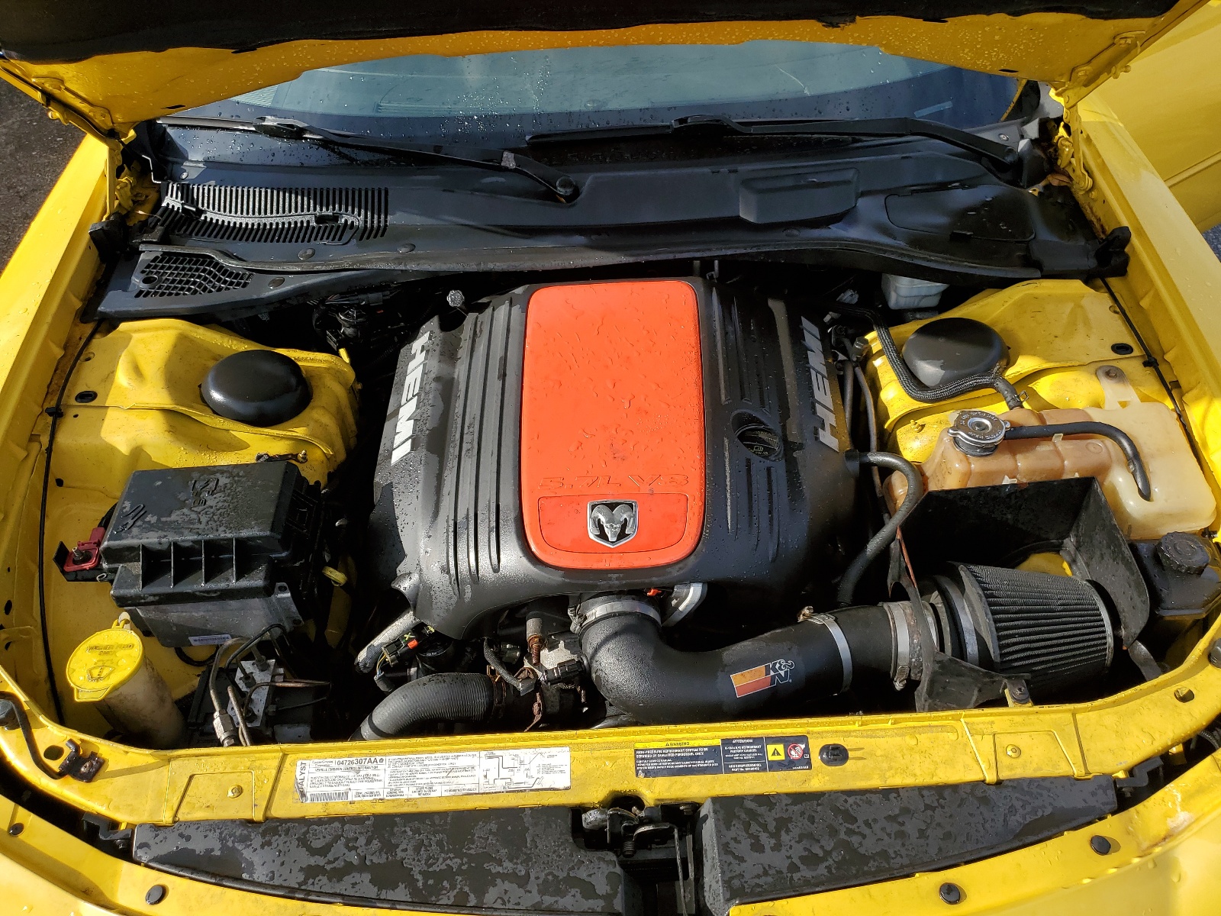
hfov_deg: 67.3
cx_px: 610
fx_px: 917
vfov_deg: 53.1
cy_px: 458
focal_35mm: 26
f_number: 1.5
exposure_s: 1/2000
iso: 50
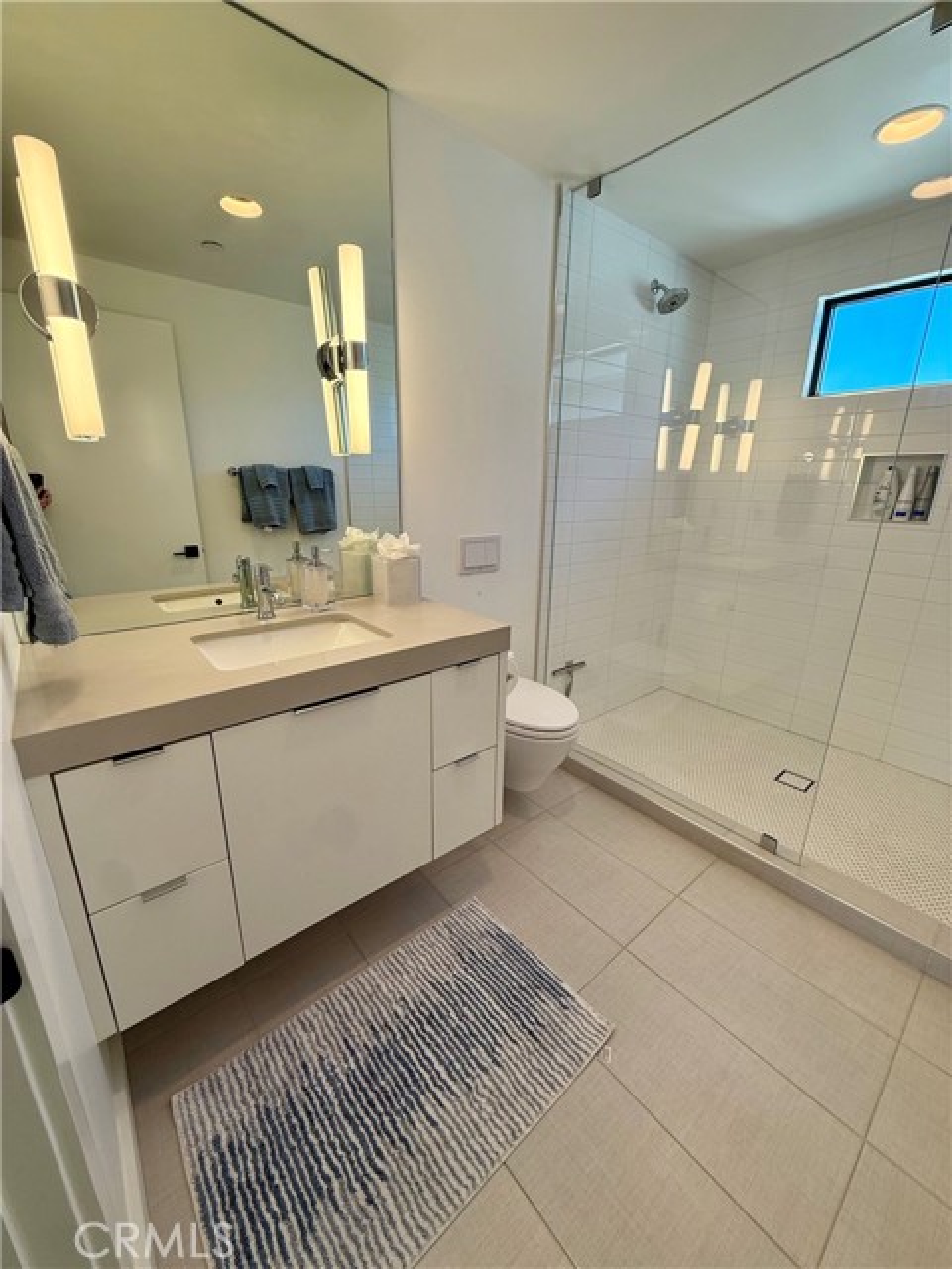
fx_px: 513
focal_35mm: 14
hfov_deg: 85.7
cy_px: 634
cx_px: 476
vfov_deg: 102.1
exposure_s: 1/125
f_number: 2.2
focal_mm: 2.22
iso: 64
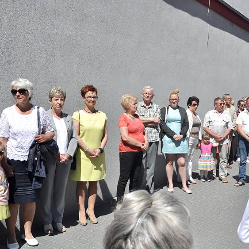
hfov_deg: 33.5
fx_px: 407
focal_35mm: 50
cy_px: 124
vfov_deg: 34.0
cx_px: 179
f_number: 13
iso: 400
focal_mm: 26
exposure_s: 1/640
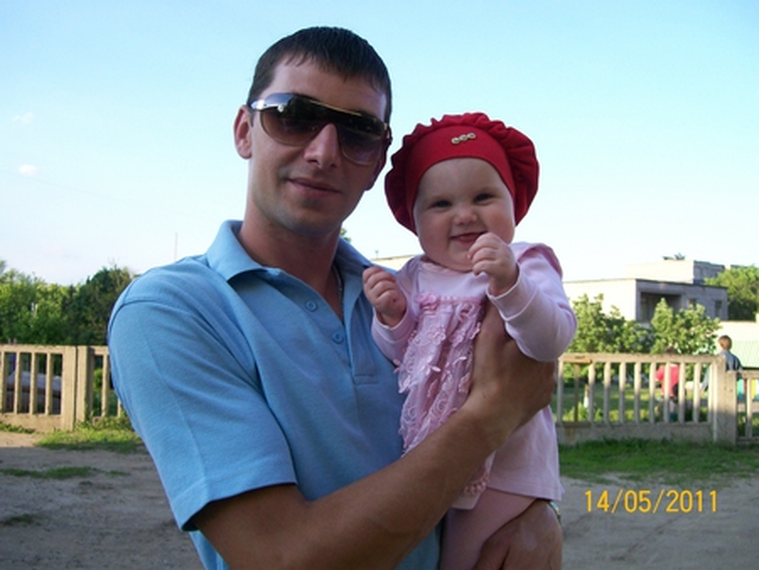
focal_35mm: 36
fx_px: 790
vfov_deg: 39.7
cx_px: 380
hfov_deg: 51.3
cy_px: 285
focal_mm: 6
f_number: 2.7
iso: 80
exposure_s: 1/347
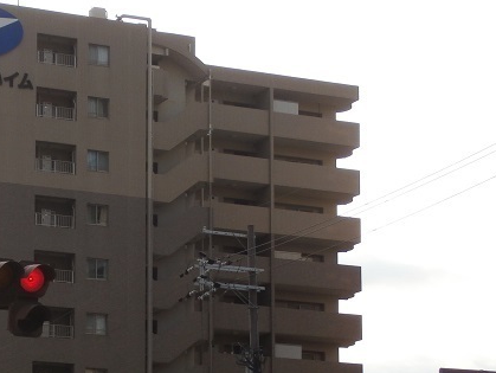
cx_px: 136
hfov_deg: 16.2
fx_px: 1735
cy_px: 304
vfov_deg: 12.2
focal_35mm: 121
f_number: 4.1
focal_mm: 9.76
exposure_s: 1/500
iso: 100
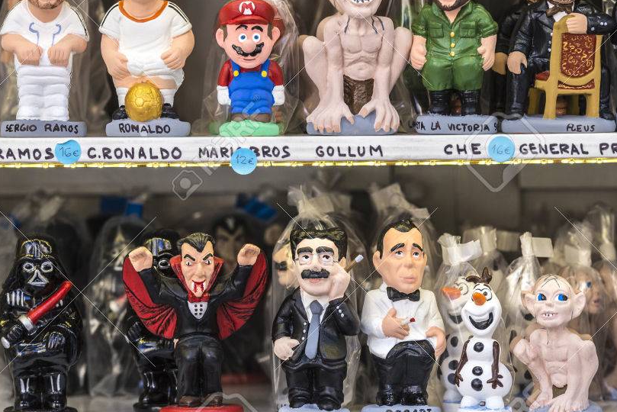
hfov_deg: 8.8
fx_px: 3995
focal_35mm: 233
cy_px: 121
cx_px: 358
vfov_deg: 5.9
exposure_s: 1/250
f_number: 5
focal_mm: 145
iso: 400
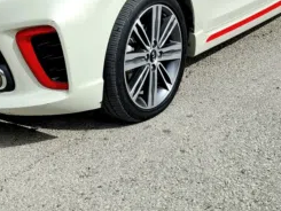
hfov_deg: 31.9
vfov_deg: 23.3
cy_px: -6
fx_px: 487
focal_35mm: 60
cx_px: 93
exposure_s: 1/3333
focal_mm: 5.54
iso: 50
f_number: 1.8
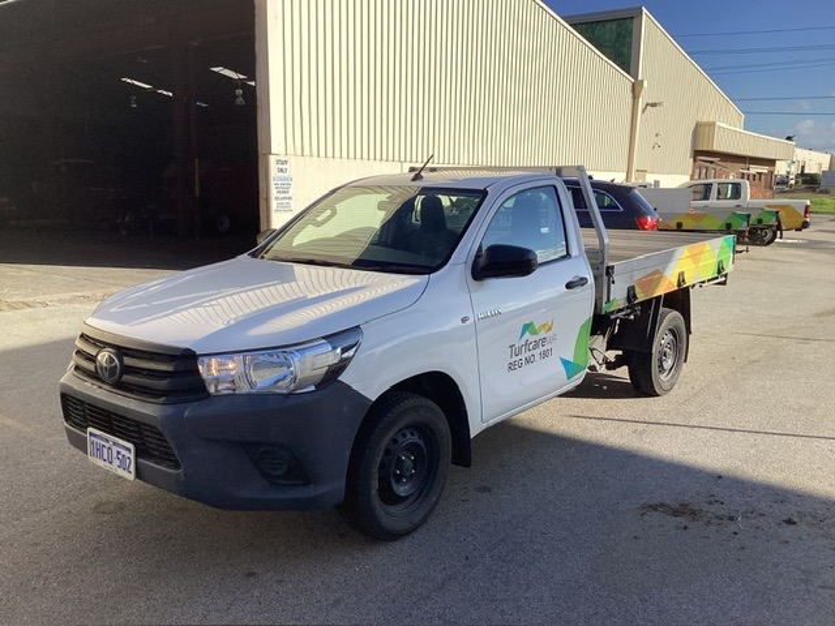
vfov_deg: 45.4
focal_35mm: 31
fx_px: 748
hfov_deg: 58.4
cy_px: 313
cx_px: 418
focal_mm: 3.3
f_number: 2.4
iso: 25
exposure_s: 1/1314
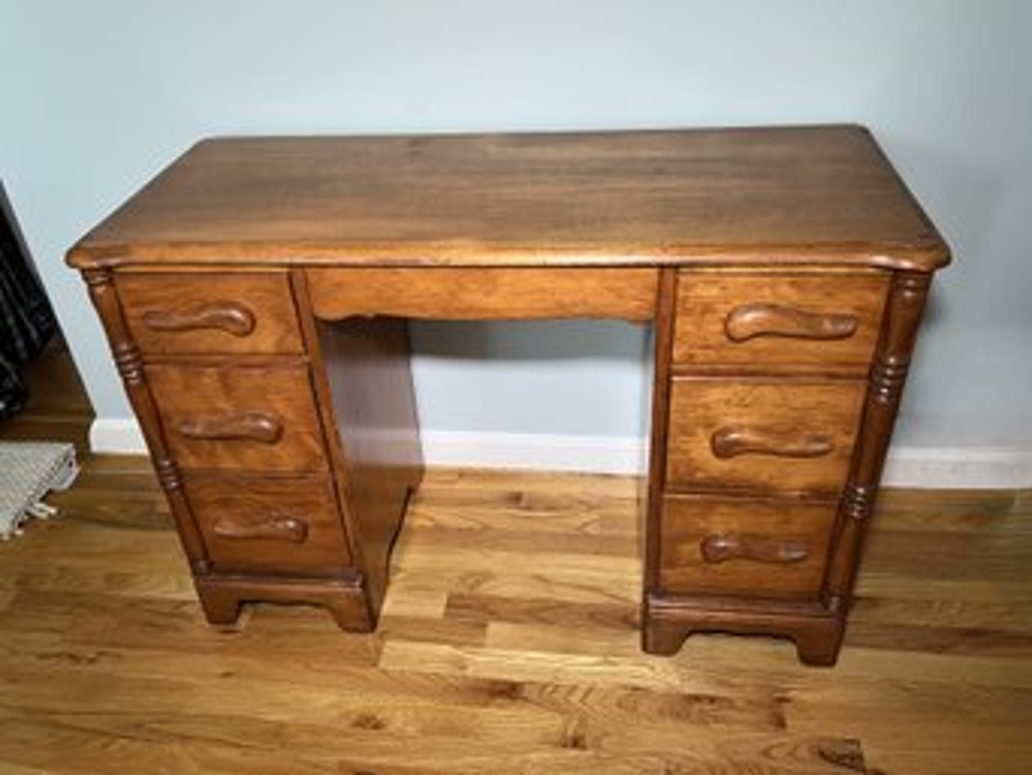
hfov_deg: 67.3
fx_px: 776
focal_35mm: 26
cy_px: 388
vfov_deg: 53.1
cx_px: 516
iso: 160
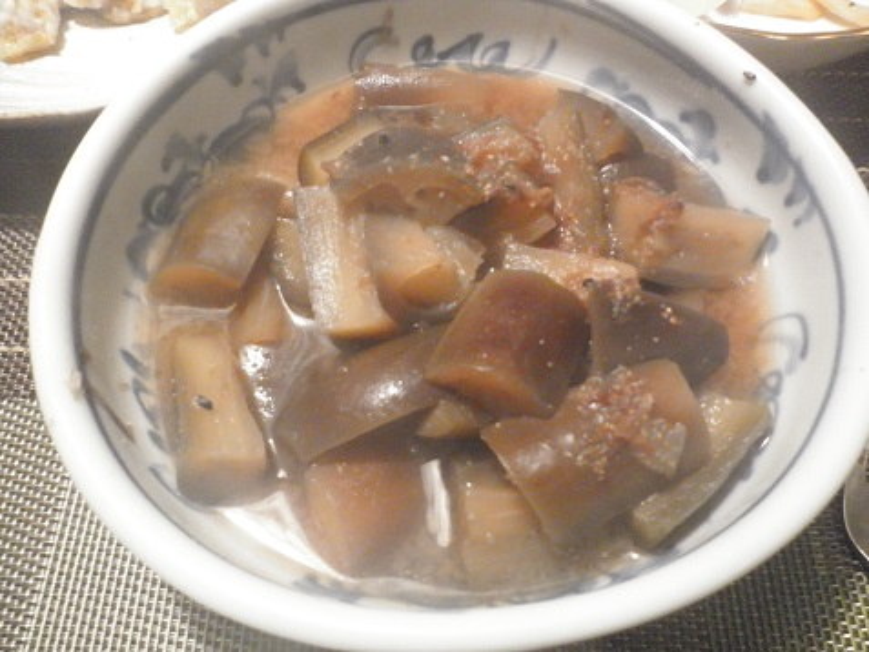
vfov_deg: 51.4
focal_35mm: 27
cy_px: 326
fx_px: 678
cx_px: 434
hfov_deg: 65.3
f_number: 3.2
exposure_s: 1/15
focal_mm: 4.9
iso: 800
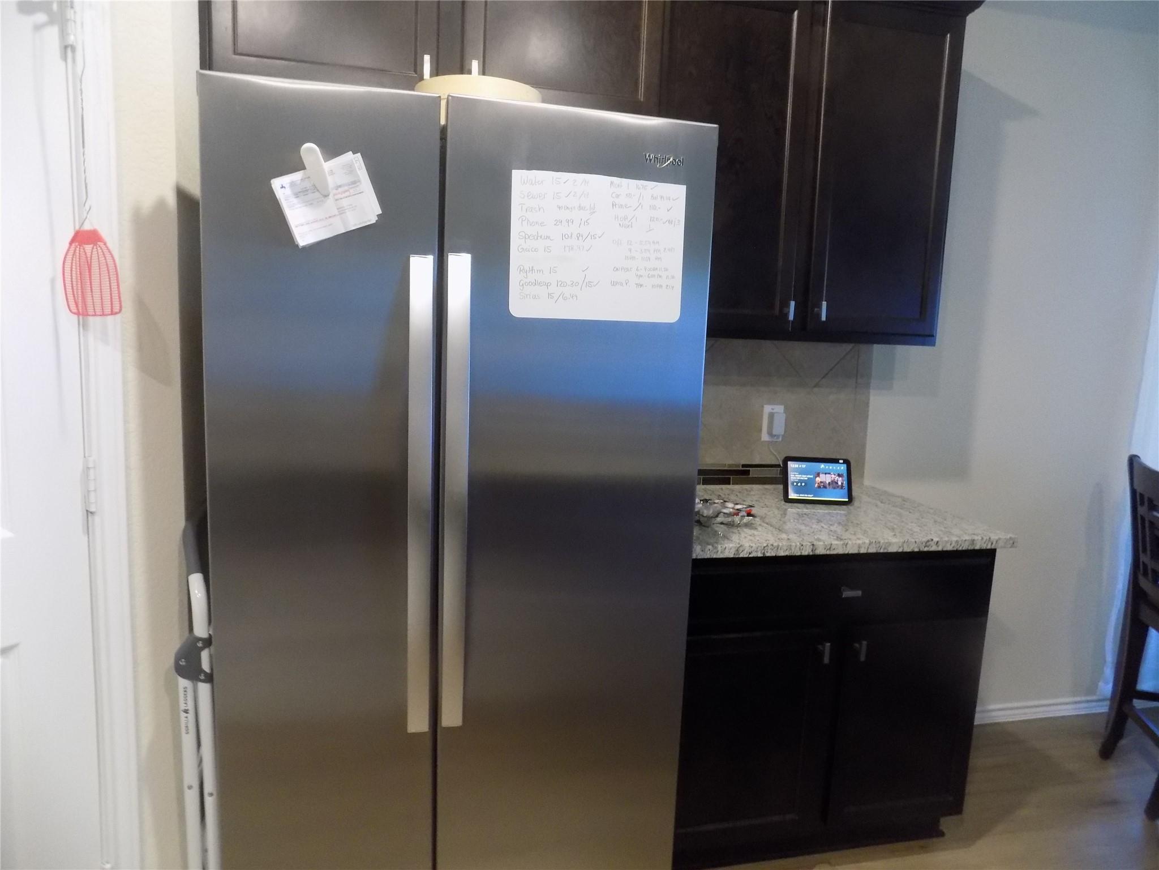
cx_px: 580
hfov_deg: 73.9
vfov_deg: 58.9
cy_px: 435
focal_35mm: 23
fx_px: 770
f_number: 3.1
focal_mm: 4
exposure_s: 1/8
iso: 400
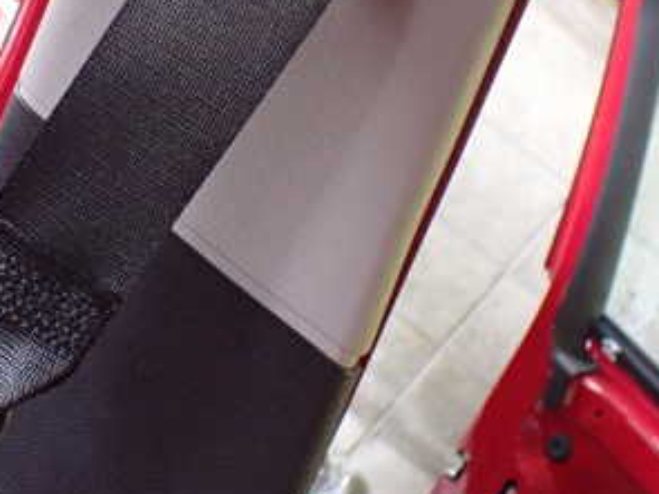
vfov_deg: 23.7
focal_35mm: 61
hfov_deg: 31.1
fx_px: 1161
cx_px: 154
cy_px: 98
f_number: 2.3
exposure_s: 1/40
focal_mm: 5.4
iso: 800
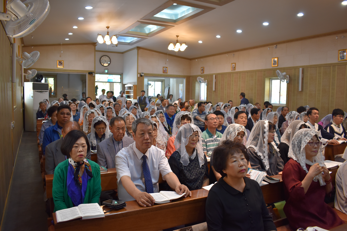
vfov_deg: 47.9
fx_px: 260
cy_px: 116
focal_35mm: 27
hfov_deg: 67.4
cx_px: 174
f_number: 4
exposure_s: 1/60
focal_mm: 18
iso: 400
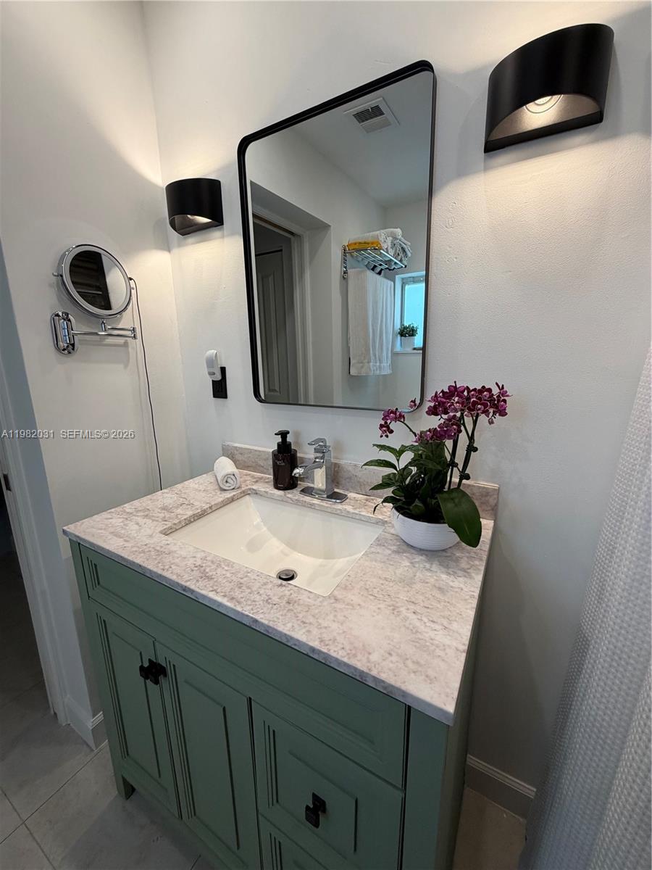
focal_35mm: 14
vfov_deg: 102.1
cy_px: 435
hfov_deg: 85.7
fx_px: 352
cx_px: 326
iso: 160
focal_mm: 2.22
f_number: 2.2
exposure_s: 1/120
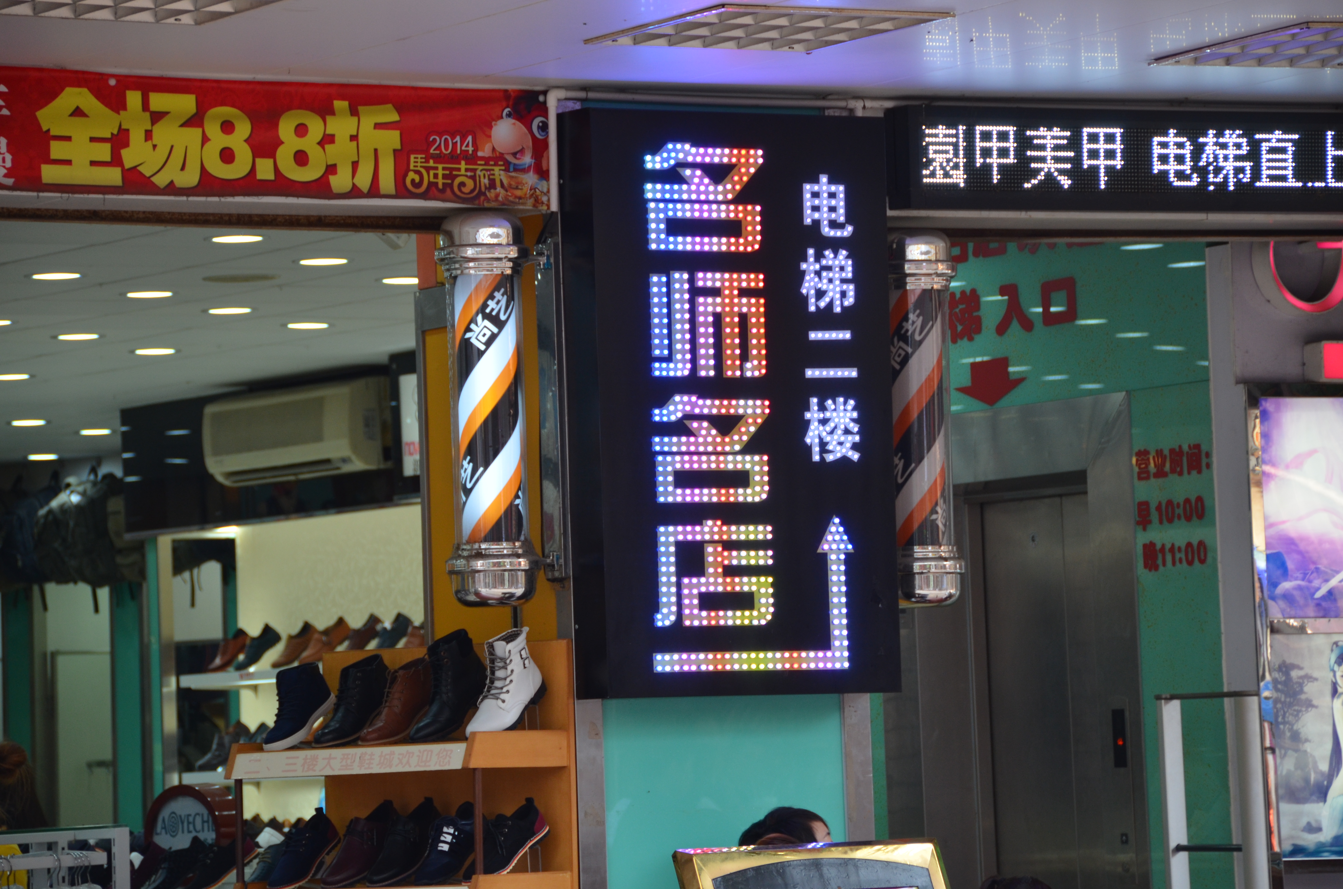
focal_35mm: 158
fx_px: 5863
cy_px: 444
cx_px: 672
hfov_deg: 13.1
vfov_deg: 8.7
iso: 400
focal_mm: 105
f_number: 5.6
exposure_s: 1/125
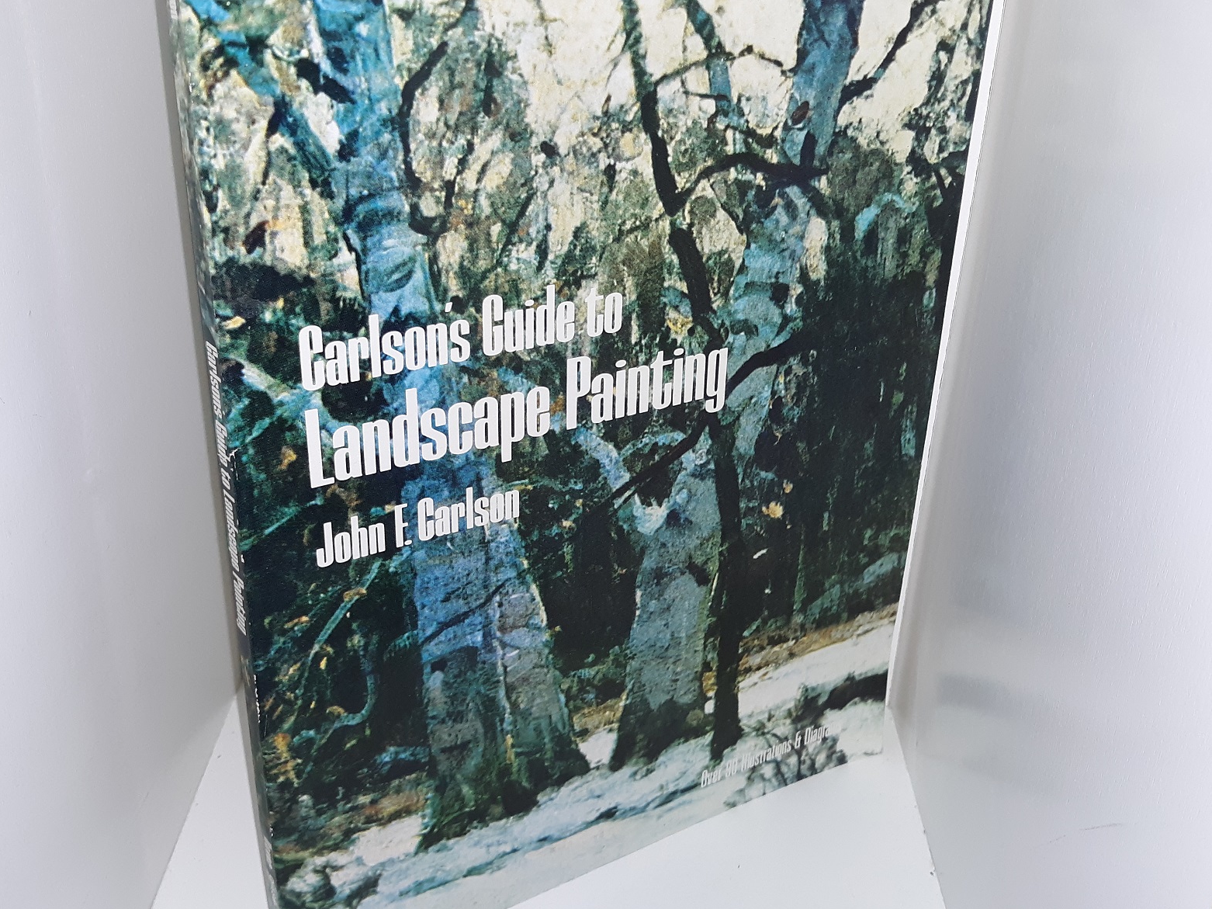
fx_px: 1295
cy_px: 438
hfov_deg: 50.1
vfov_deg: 38.7
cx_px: 588
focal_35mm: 37
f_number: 1.7
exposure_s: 1/120
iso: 64
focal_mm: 3.7
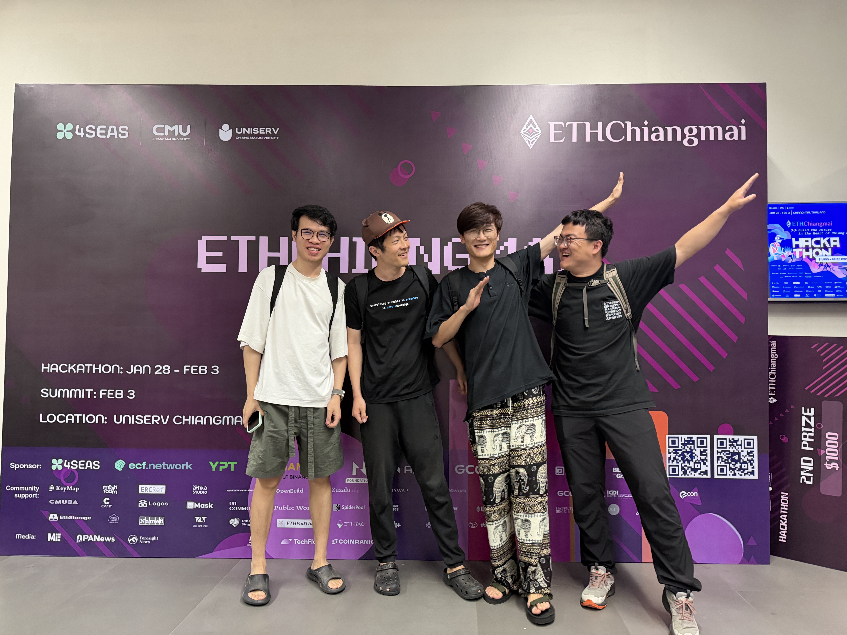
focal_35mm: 24
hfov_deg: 71.6
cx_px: 424
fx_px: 587
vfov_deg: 56.8
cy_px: 318
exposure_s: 1/50
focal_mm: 6.76
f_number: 1.78
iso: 640
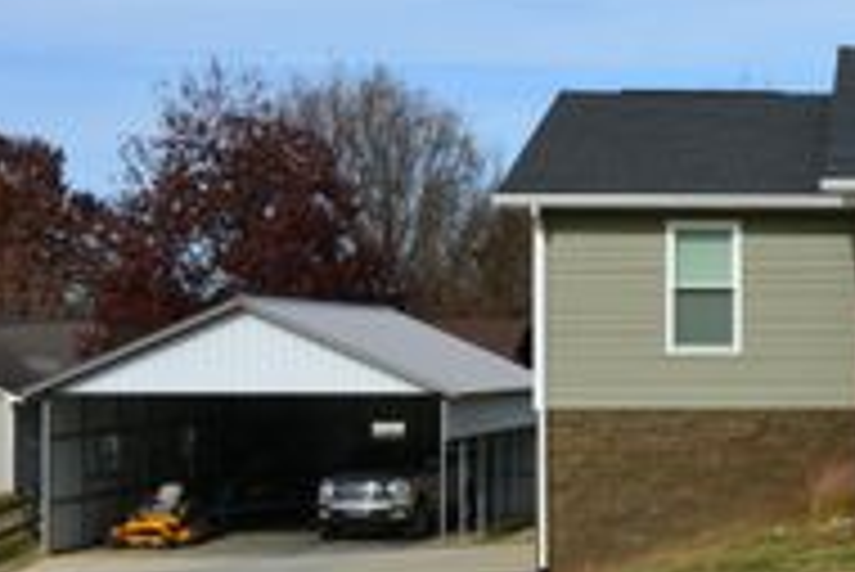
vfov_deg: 17.3
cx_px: 954
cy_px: 363
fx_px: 1878
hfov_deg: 23.9
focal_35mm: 79
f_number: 11
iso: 100
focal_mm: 20
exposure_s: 1/125
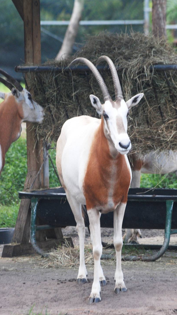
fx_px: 3221
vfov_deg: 5.6
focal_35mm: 386
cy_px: 146
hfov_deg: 3.1
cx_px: 99
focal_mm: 220
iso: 400
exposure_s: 1/160
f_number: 7.1
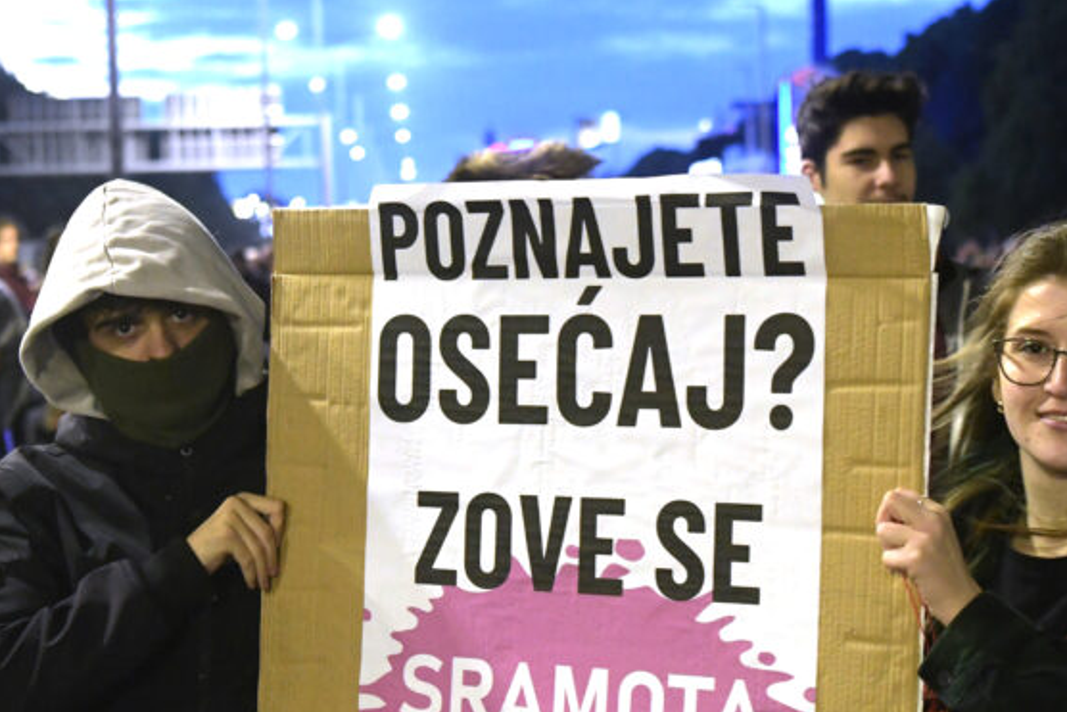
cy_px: 511
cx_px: 580
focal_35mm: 70
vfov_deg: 19.4
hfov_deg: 28.8
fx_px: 2075
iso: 3200
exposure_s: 1/80
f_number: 2.8
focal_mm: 38
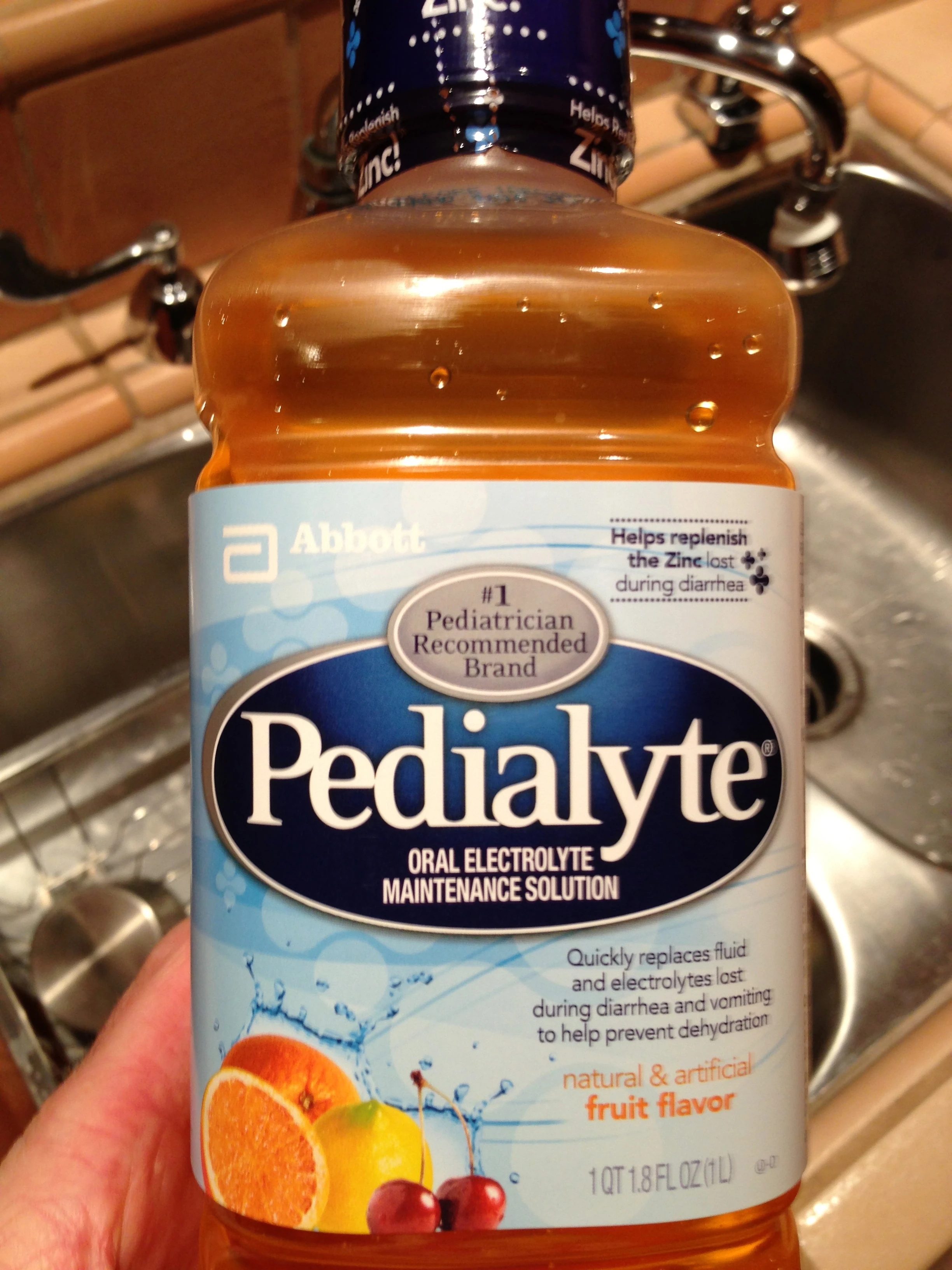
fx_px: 1210
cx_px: 476
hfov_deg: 42.9
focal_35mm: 33
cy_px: 635
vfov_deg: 55.4
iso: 64
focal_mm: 4.13
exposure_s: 1/20
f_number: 2.4
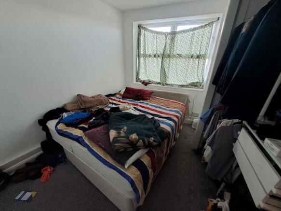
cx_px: 140
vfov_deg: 89.9
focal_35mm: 13
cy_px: 106
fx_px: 106
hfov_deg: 106.2
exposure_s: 1/50
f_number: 2.2
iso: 125
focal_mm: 1.74
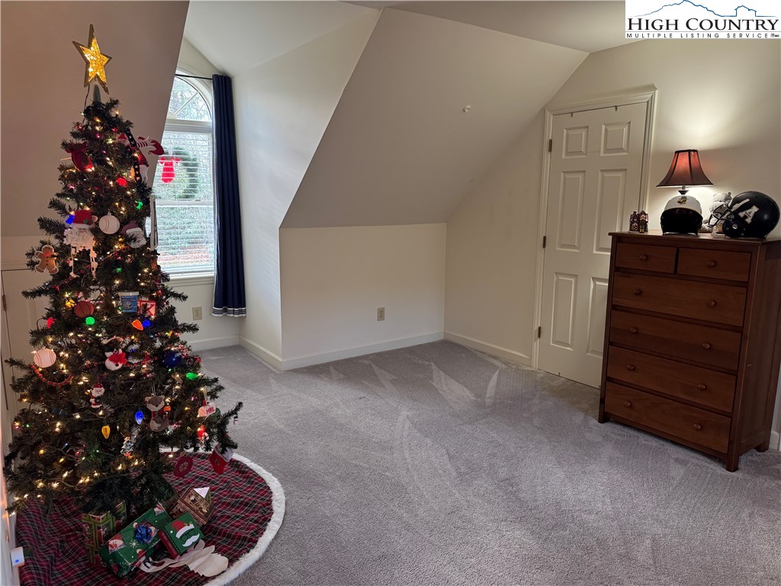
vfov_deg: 56.8
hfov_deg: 71.6
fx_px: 541
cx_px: 390
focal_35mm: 24
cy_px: 293
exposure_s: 1/60
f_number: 1.78
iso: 200
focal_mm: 6.76
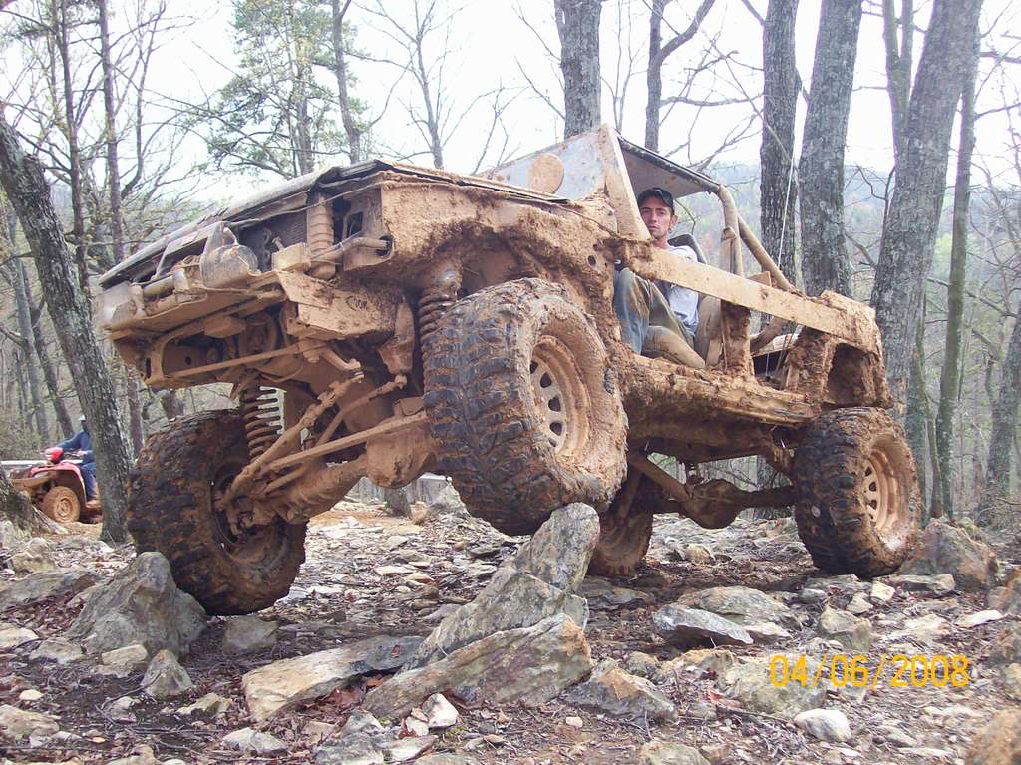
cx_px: 510
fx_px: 1327
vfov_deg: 32.2
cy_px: 382
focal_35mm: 45
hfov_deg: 42.1
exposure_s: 1/227
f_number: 3
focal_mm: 7.6
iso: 80
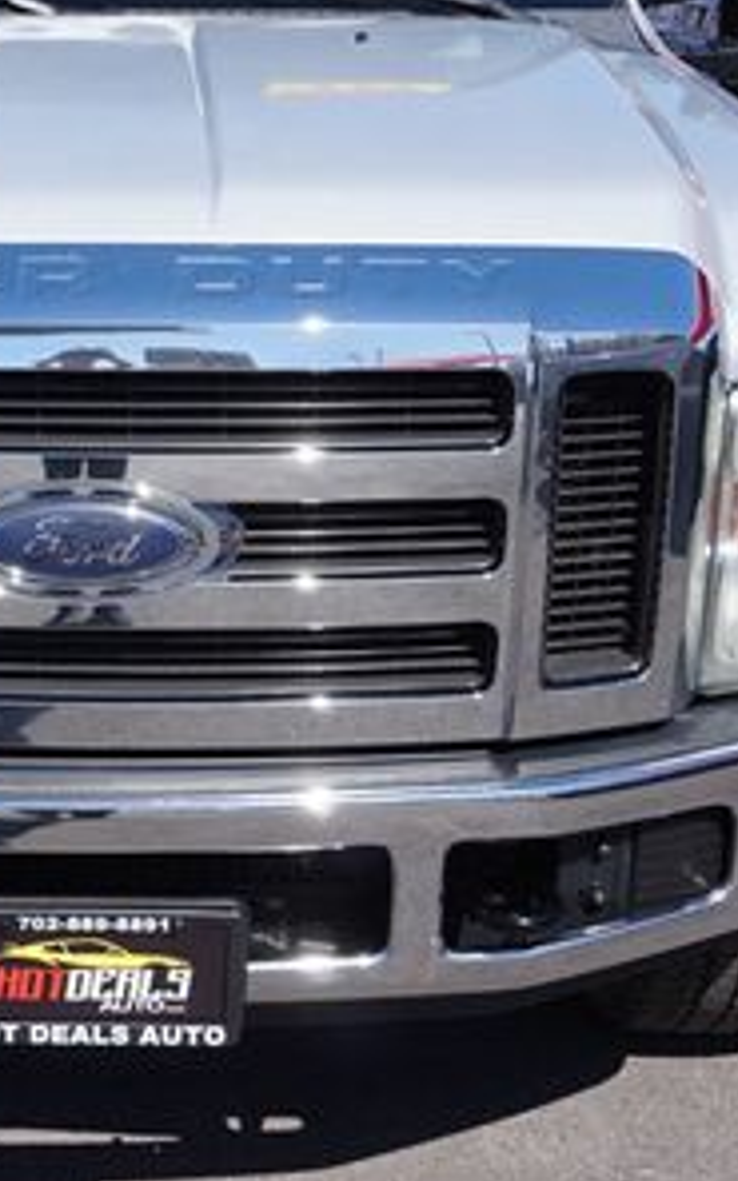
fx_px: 2124
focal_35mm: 66
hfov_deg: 19.2
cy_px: 455
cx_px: 4
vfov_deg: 31.0
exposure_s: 1/250
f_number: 8
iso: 100
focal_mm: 20
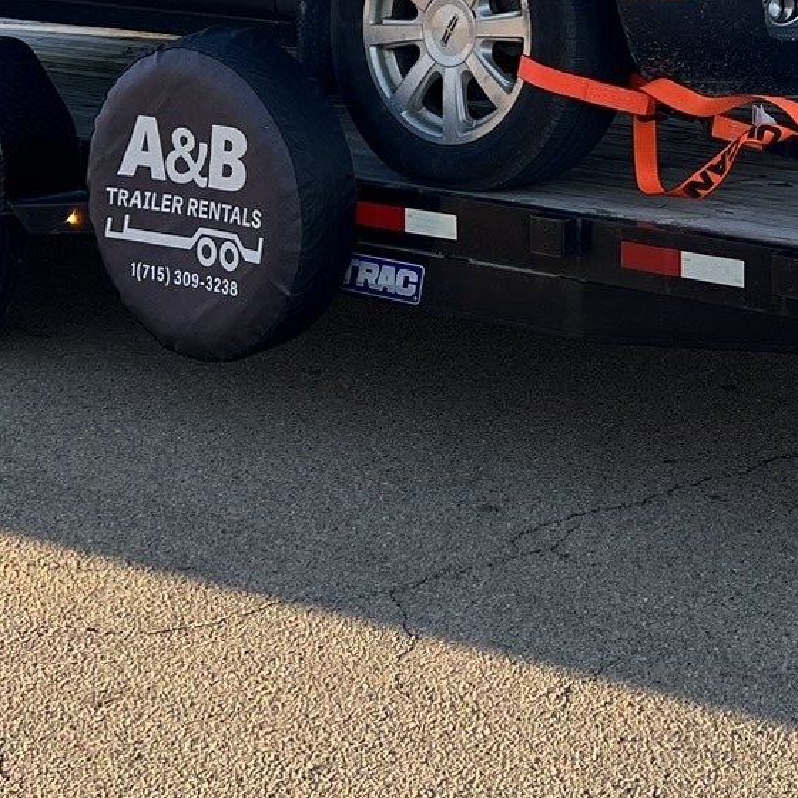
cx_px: 750
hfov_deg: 20.2
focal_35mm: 84
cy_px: -95
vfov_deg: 19.7
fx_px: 2191
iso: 50
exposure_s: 1/1488
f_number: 1.5
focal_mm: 5.7
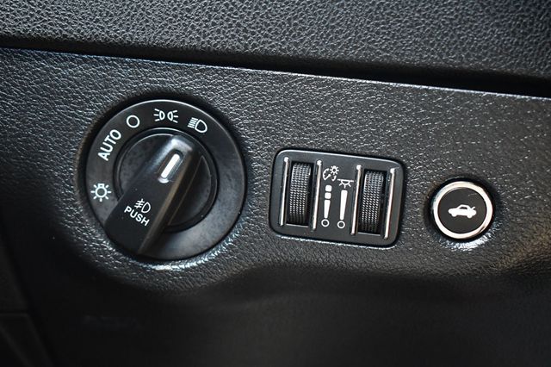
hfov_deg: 33.4
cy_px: 184
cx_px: 276
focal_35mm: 60
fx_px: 918
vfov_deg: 22.6
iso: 3200
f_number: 5
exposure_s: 1/80
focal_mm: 40
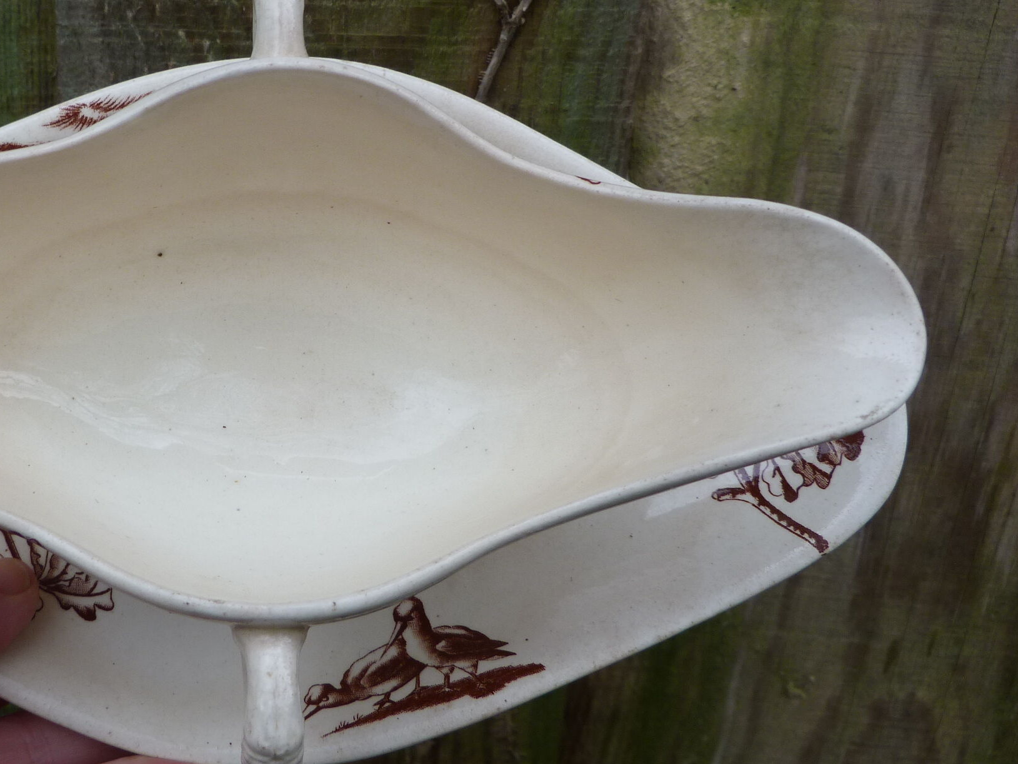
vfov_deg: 26.5
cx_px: 302
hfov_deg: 34.5
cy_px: 285
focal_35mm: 55
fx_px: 1618
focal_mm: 6.3
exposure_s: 1/100
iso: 80
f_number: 3.1
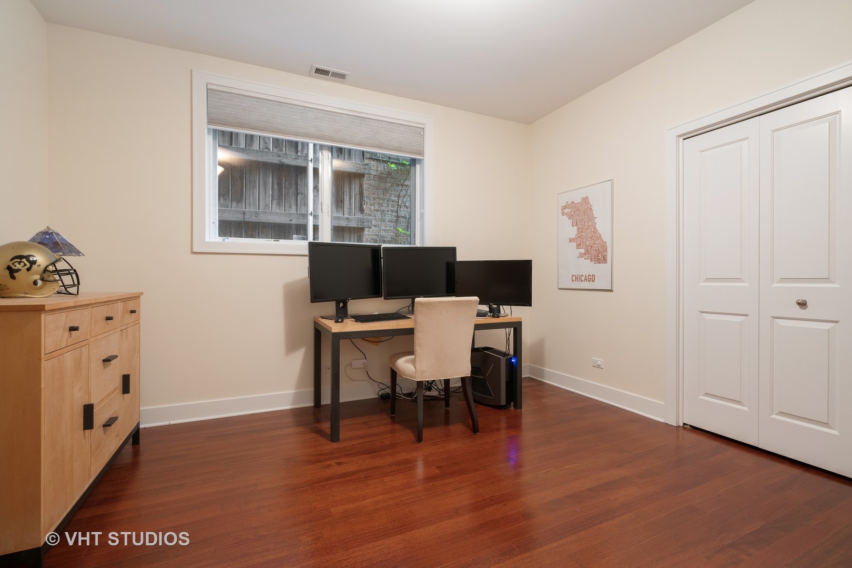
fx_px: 379
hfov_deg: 96.7
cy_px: 284
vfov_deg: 73.7
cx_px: 426
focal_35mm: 16
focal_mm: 16
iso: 320
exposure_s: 1.6
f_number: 8
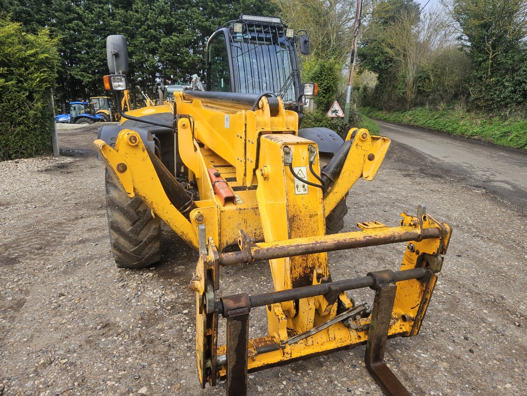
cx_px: 264
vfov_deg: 58.9
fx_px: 350
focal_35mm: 23
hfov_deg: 73.9
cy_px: 198
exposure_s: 1/197
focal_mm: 5.4
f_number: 1.8
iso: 25
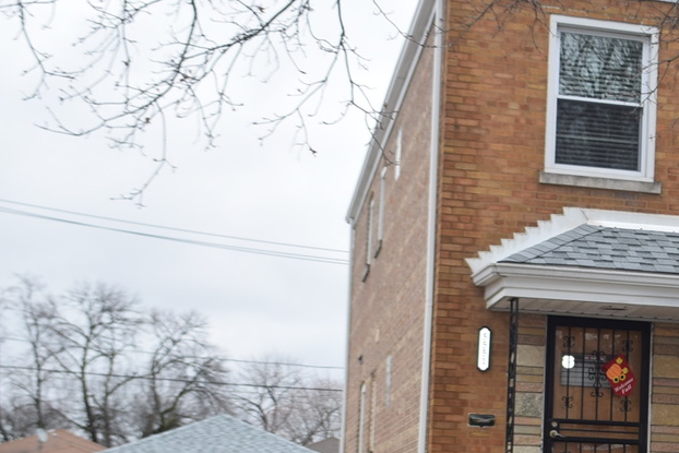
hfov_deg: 24.6
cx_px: 703
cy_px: 394
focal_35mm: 78
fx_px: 1471
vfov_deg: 17.3
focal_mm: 20
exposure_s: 1/125
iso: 110
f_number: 5.6
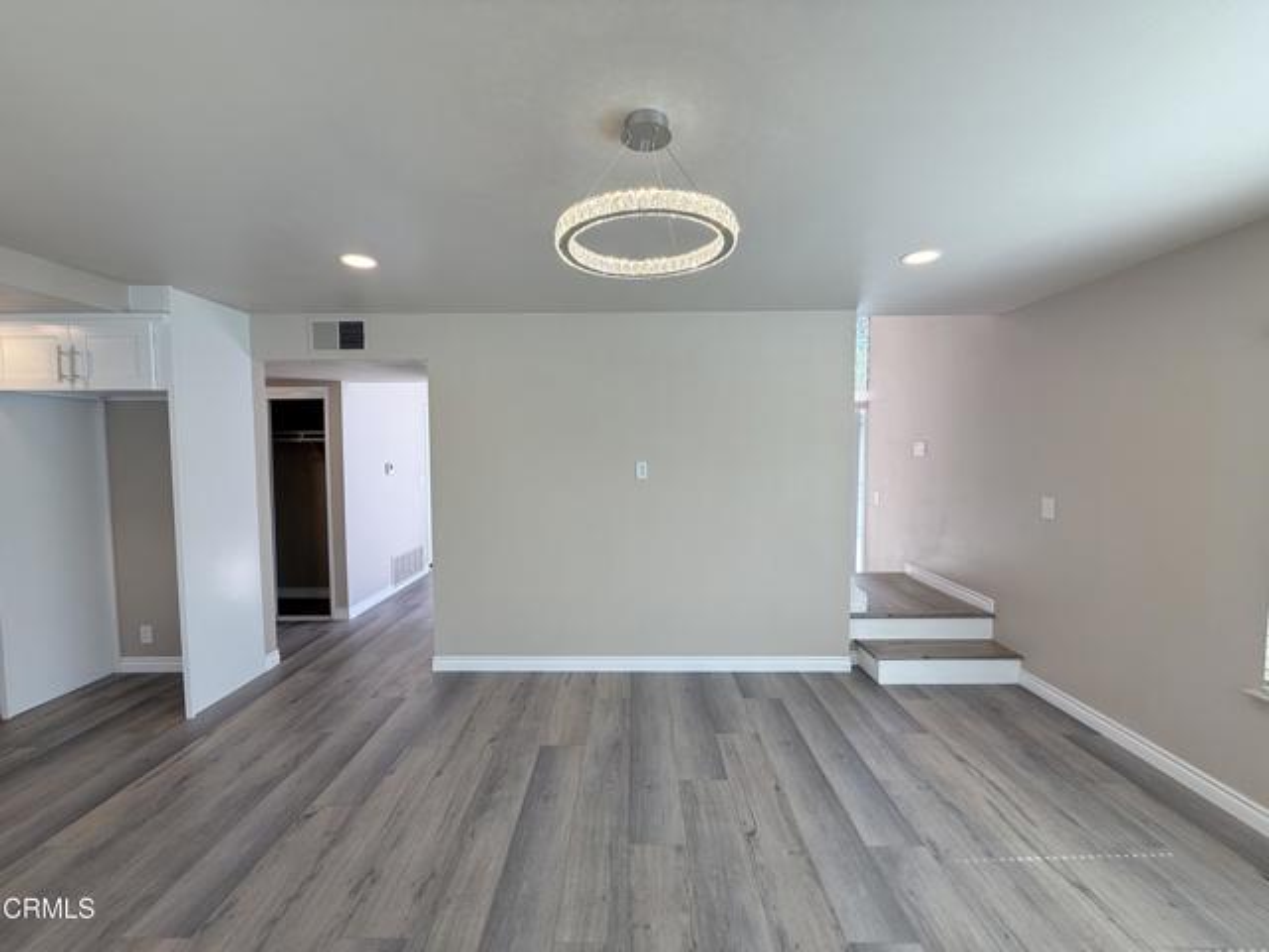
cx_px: 634
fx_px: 513
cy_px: 476
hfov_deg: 102.1
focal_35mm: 14
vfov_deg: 85.7
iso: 50
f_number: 2.2
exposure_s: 1/198
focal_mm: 2.22
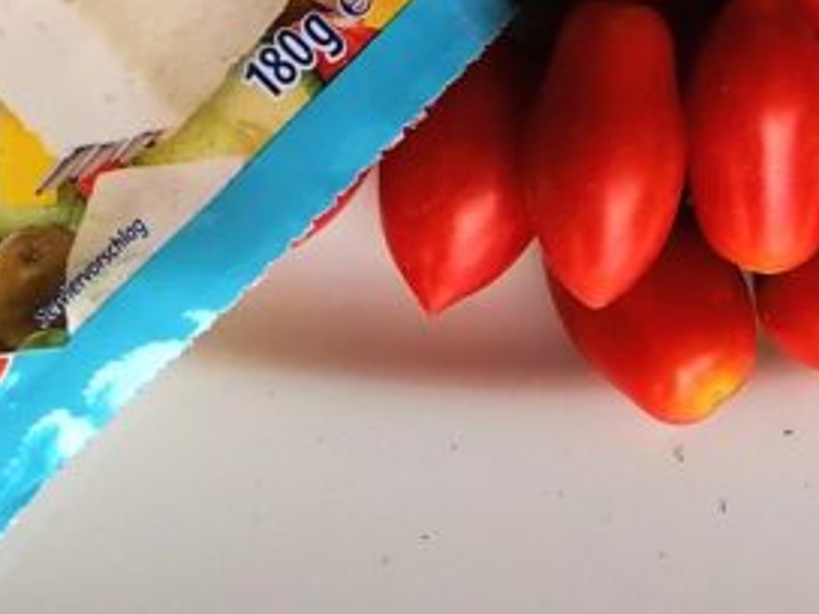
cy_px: -536
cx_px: 542
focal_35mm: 116
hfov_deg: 16.9
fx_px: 2745
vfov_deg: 11.7
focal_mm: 4.75
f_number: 1.8
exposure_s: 1/369
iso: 50
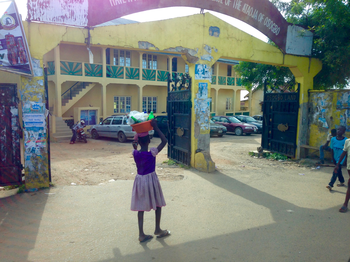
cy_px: 131
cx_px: 175
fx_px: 334
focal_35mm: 33
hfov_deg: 55.4
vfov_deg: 42.9
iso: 50
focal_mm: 4.12
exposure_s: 1/467
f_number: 2.4
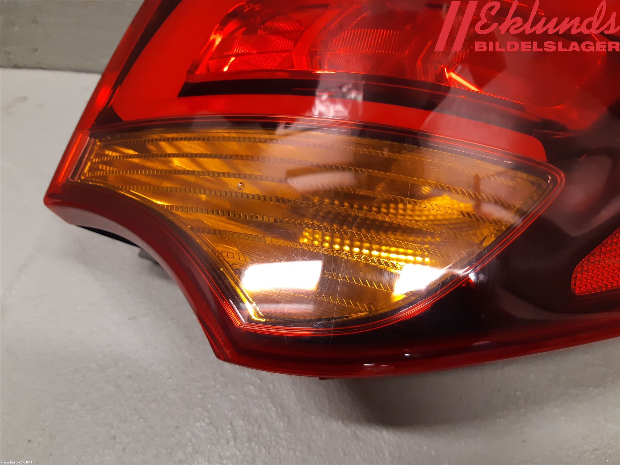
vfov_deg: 53.1
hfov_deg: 67.3
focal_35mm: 26
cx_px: 310
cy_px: 232
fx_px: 466
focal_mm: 3.93
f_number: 1.7
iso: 125
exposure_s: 1/50
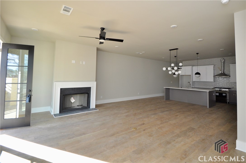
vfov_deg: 77.1
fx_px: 102
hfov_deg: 100.5
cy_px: 82
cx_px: 123
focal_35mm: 15
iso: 400
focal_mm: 10
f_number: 5
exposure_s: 1/100
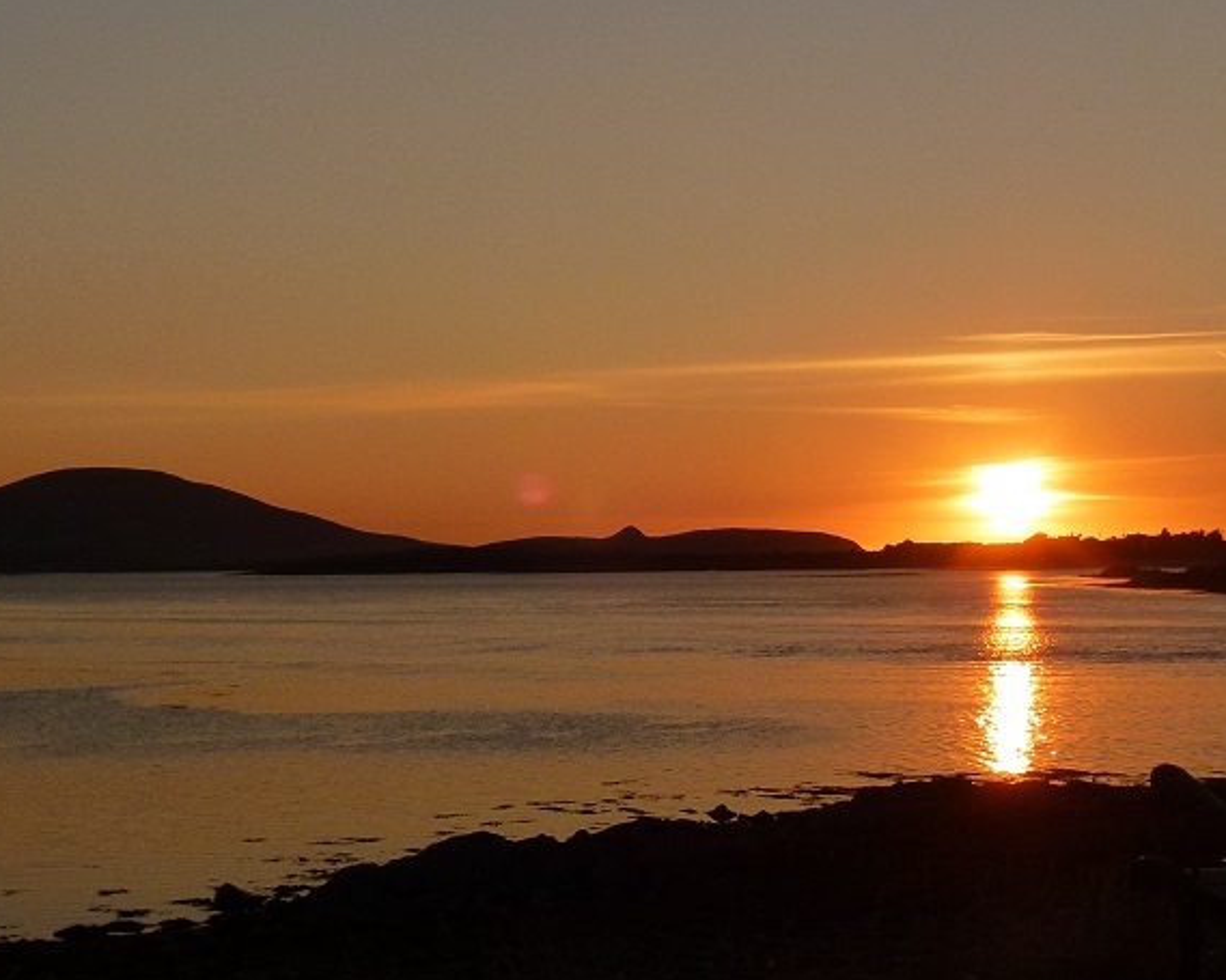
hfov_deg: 26.3
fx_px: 2612
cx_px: 799
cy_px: 506
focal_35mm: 72
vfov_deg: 21.3
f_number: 3.9
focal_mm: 7.4
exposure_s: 1/1300
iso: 160
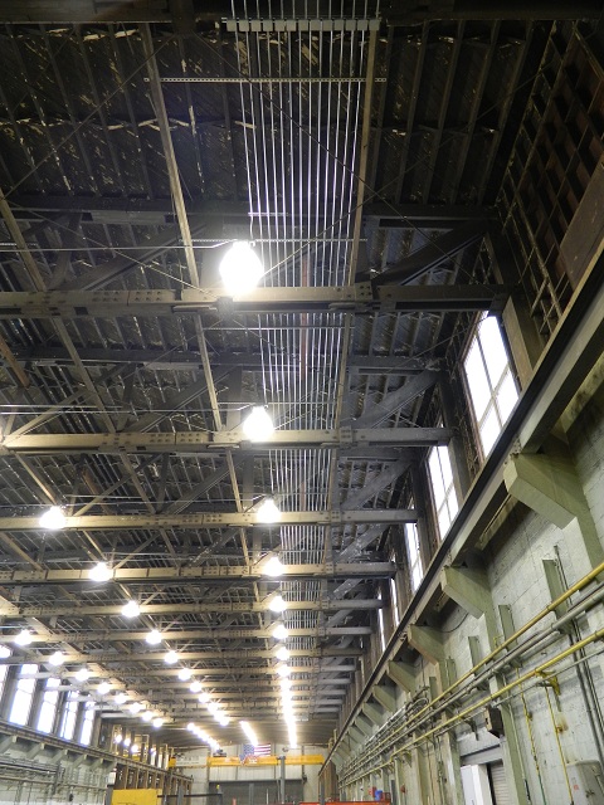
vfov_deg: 69.4
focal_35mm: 25
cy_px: 402
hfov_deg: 54.9
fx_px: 582
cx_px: 302
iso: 160
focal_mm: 4.5
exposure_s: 1/30
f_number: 3.1
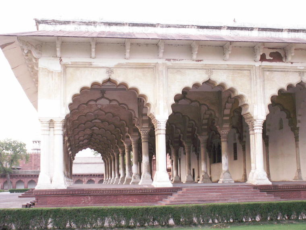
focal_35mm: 52
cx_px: 153
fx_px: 460
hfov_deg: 36.8
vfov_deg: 28.0
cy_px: 115
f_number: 3.2
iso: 160
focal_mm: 8.67
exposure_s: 1/30
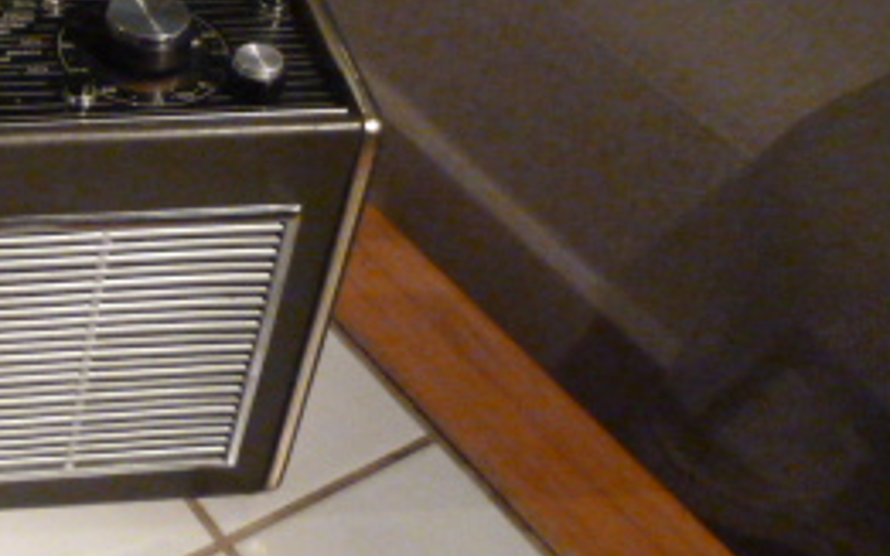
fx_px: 1576
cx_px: -113
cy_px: 48
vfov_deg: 19.6
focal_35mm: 65
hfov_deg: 28.4
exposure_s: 1/20
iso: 800
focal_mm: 4.1
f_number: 3.3
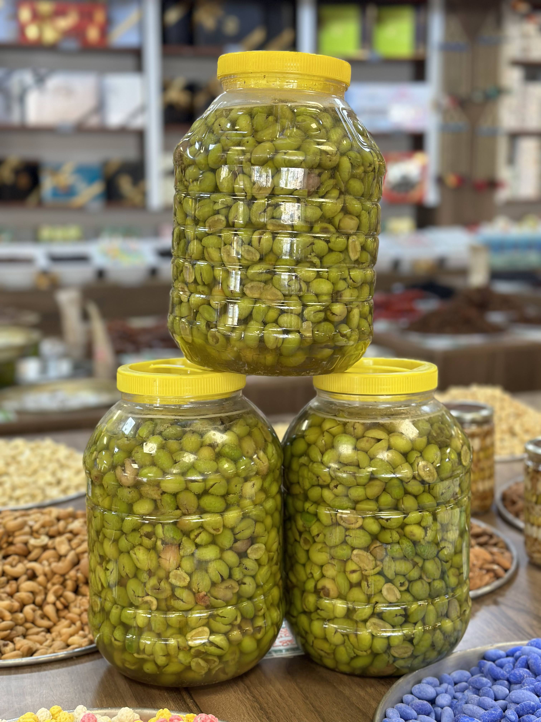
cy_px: 361
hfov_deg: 30.3
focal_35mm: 48
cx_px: 270
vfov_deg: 39.7
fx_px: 1000
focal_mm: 6.86
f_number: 1.78
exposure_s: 1/100
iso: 160
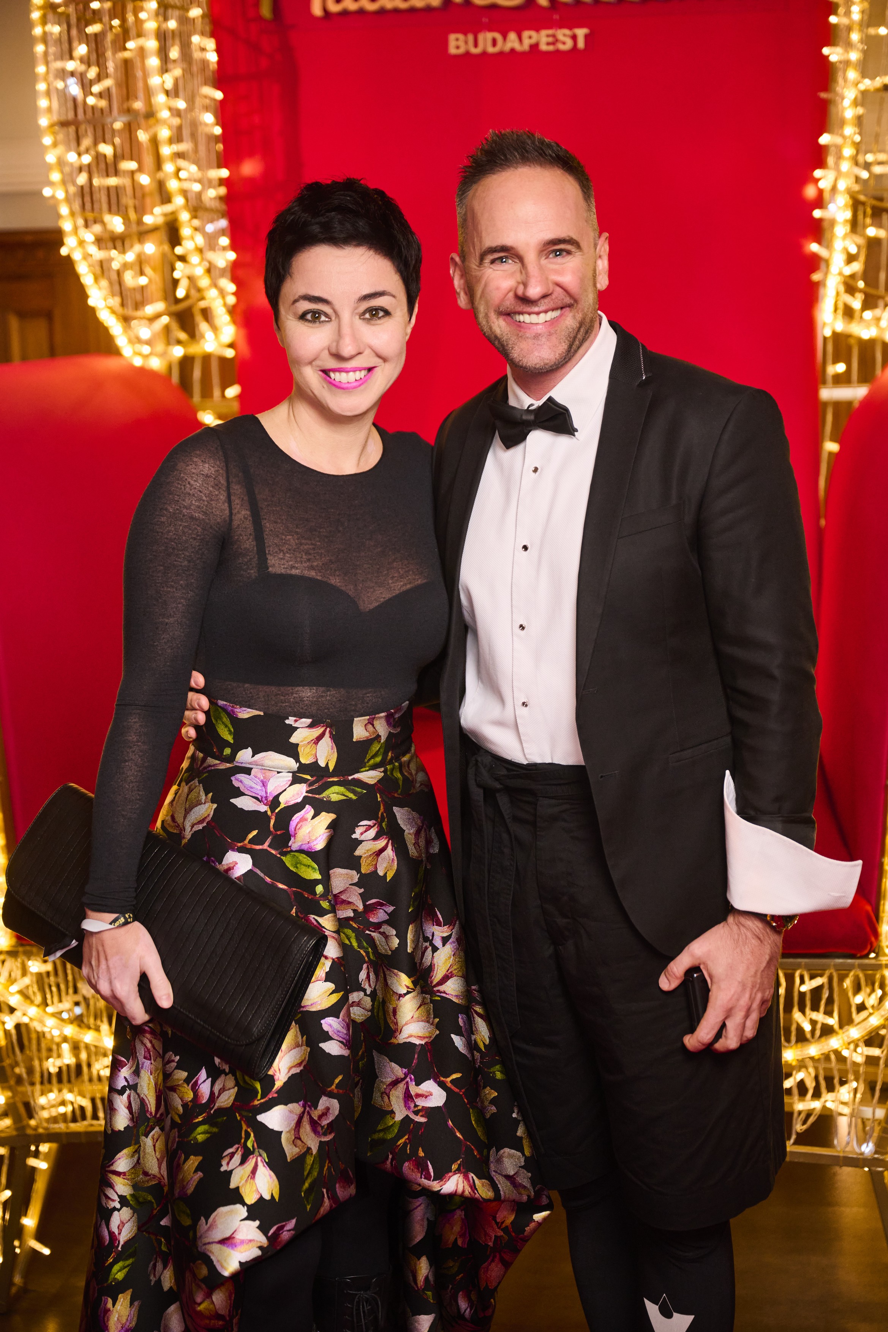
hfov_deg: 21.9
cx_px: 444
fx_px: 2294
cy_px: 666
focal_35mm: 62
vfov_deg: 32.4
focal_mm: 62
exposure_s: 1/200
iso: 1250
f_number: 2.8
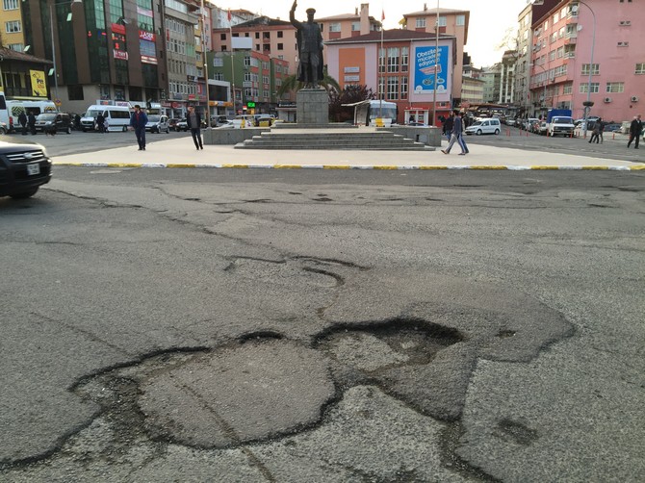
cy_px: 242
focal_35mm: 29
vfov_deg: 48.2
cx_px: 322
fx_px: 540
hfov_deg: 61.7
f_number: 2.2
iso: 50
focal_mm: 4.15
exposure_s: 1/100
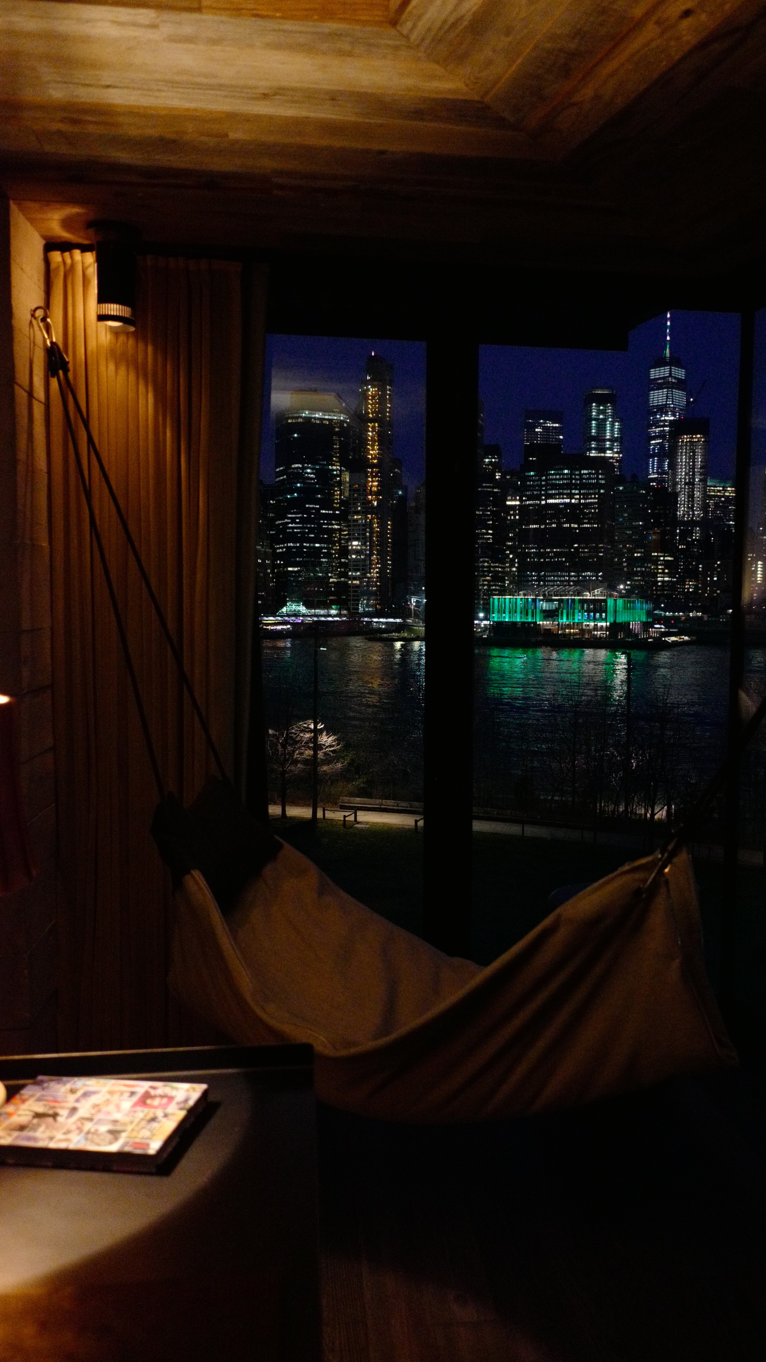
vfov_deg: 66.1
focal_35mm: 29
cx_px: 457
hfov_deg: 40.0
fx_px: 1047
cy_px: 688
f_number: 2.8
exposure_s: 1/50
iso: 6400
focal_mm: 18
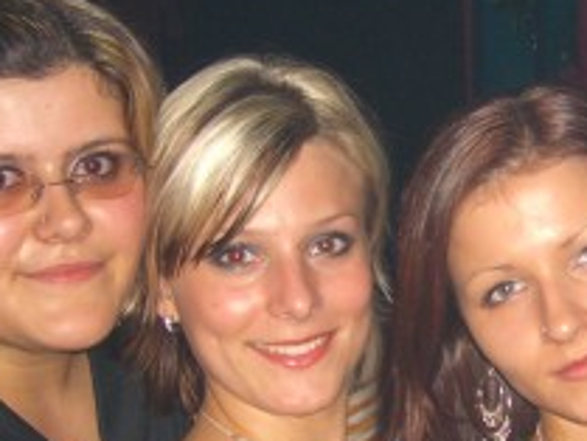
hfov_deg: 17.8
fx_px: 1849
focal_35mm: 109
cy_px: 419
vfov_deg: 13.4
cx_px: 528
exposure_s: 1/60
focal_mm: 7.9
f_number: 2.8
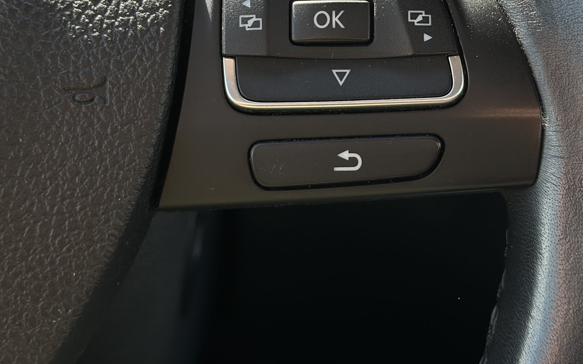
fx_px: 1191
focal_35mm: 75
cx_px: 324
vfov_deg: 17.2
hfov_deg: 27.5
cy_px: 56
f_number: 1.78
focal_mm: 6.86
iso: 80
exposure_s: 1/501
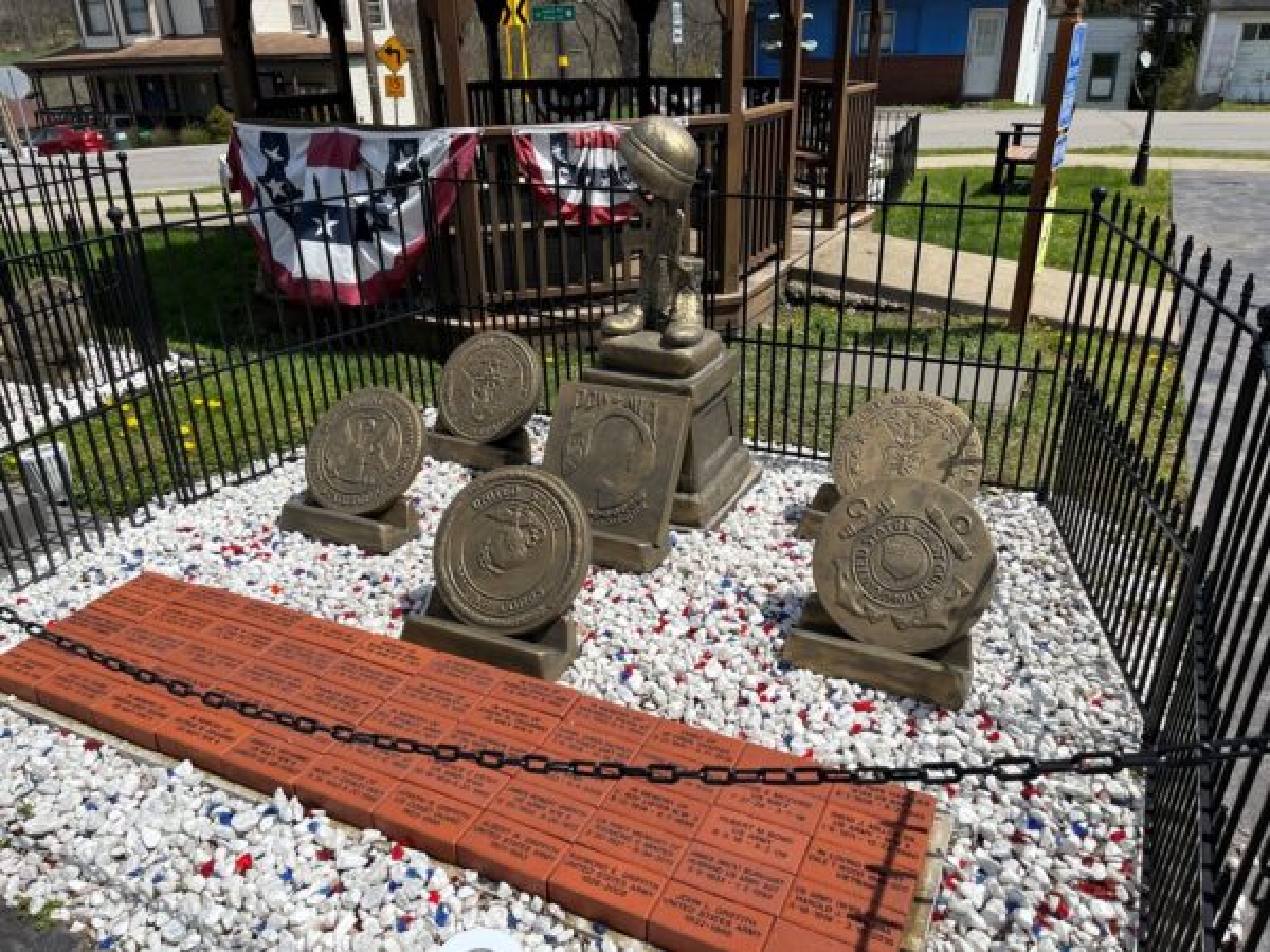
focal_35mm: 26
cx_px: 635
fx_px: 954
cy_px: 476
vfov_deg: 53.1
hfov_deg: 67.3
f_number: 1.6
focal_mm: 5.1
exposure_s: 1/4484
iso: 50
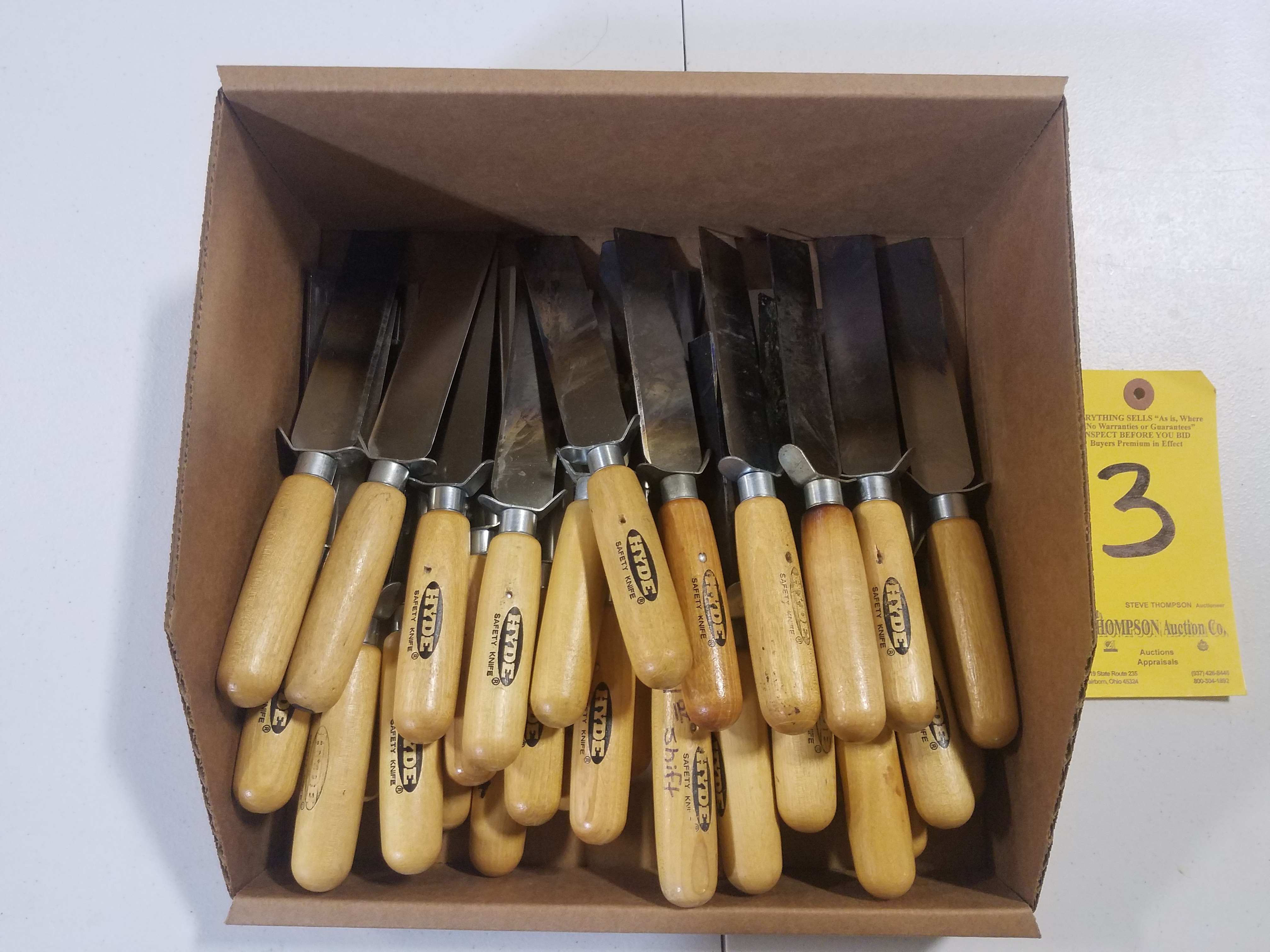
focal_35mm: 26
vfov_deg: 53.1
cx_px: 635
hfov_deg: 67.3
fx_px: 954
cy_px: 476
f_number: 1.7
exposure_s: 1/24
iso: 200
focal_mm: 4.2
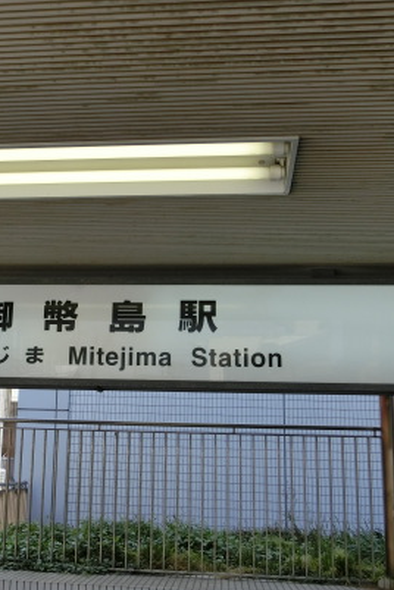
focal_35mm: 48
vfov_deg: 41.1
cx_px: 115
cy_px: 277
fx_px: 788
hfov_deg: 27.8
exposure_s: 1/250
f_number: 3.7
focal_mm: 5.2
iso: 80
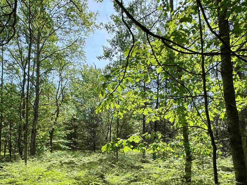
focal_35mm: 29
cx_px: 128
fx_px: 207
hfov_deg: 61.6
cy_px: 147
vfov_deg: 45.9
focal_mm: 2.22
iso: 50
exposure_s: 1/700
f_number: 2.2
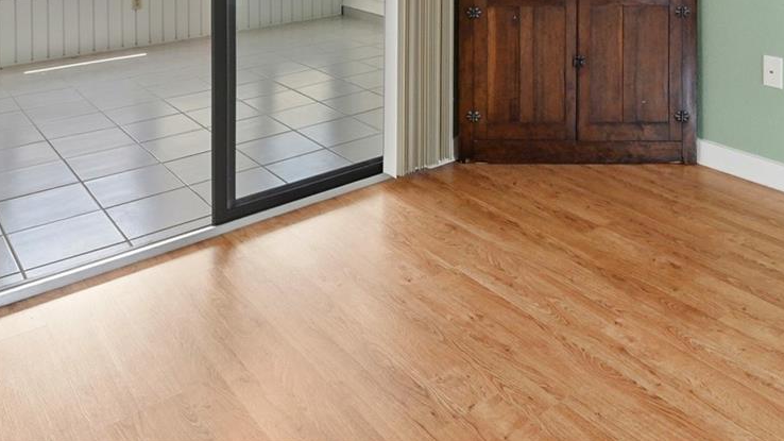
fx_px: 742
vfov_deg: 27.9
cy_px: -120
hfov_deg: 55.3
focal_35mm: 36
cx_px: 471
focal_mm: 10.5
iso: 100
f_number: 7.1
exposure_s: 1/80
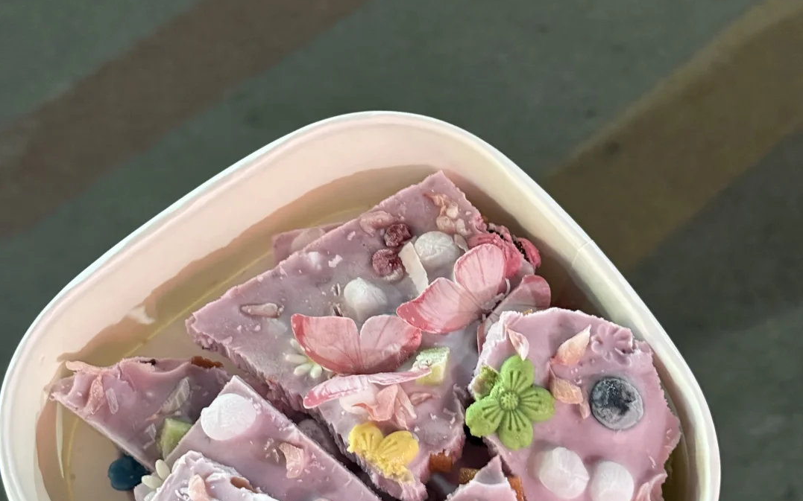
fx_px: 1488
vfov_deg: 19.1
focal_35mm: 68
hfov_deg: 30.2
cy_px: 302
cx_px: 401
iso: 500
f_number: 1.78
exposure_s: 1/33
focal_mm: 6.76
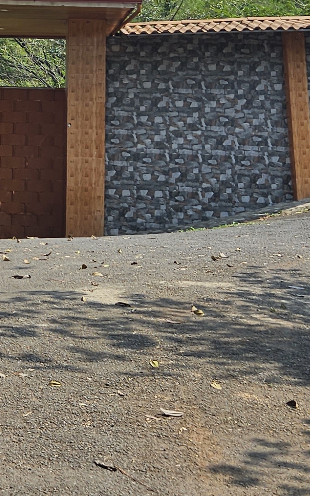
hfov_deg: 14.7
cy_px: 78
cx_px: -88
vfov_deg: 23.9
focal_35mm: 85
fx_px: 1149
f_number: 1.8
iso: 25
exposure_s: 1/1814
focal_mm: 5.4
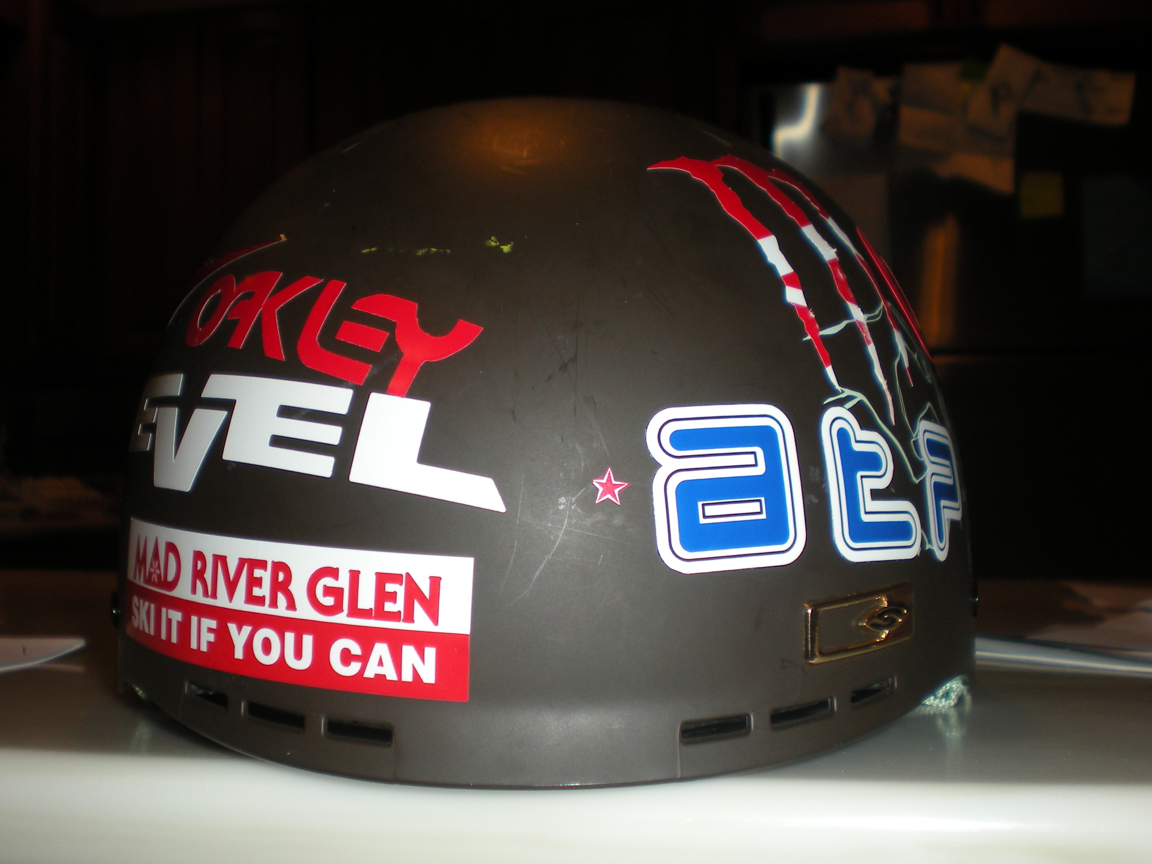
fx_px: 1398
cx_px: 534
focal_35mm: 42
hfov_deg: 44.8
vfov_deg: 34.3
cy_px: 463
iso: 64
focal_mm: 6.3
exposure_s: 1/60
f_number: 3.1
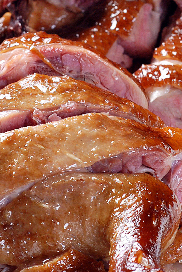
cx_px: 89
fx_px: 2306
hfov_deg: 4.5
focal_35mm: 305
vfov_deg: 6.7
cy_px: 12
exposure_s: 1/125
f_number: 10
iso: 160
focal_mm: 60
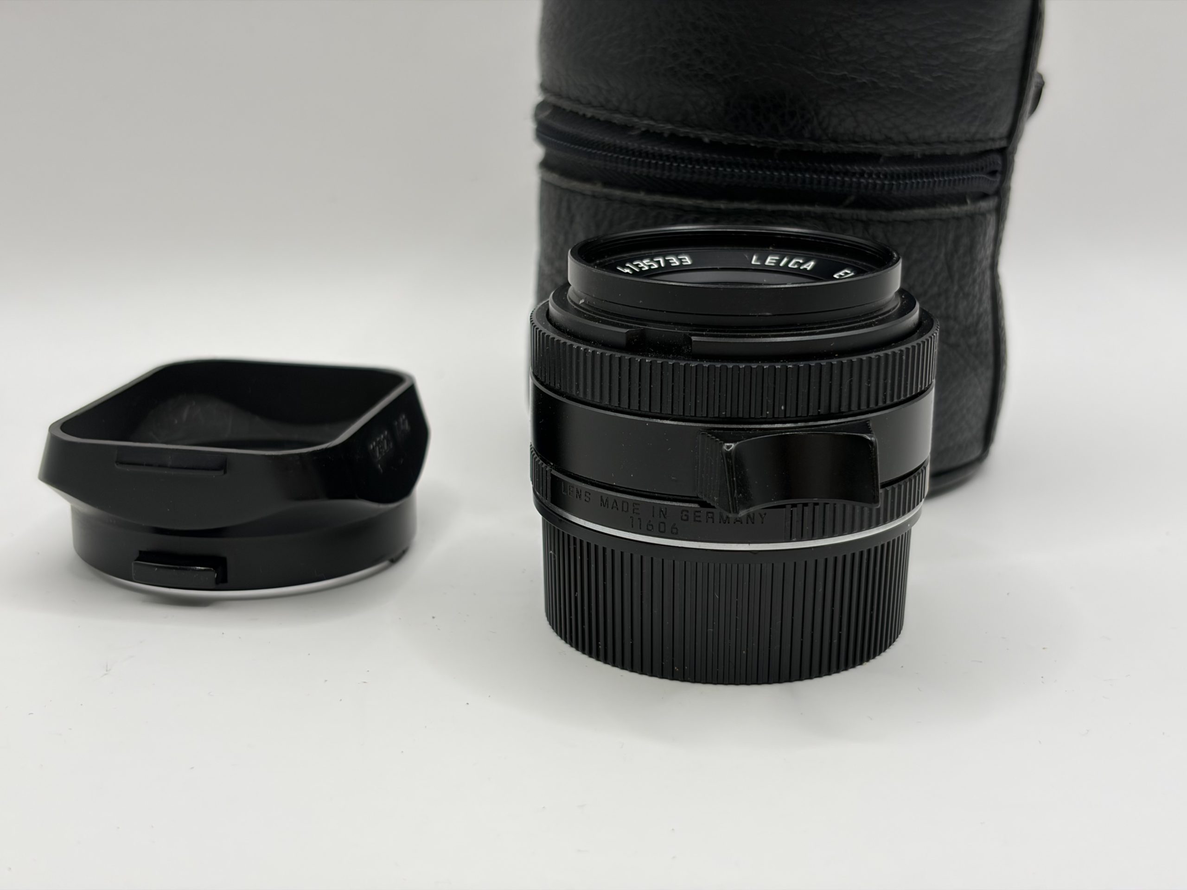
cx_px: 594
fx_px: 1783
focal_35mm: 52
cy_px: 445
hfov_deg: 36.8
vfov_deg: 28.0
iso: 25
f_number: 1.6
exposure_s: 1/150
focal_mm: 5.96
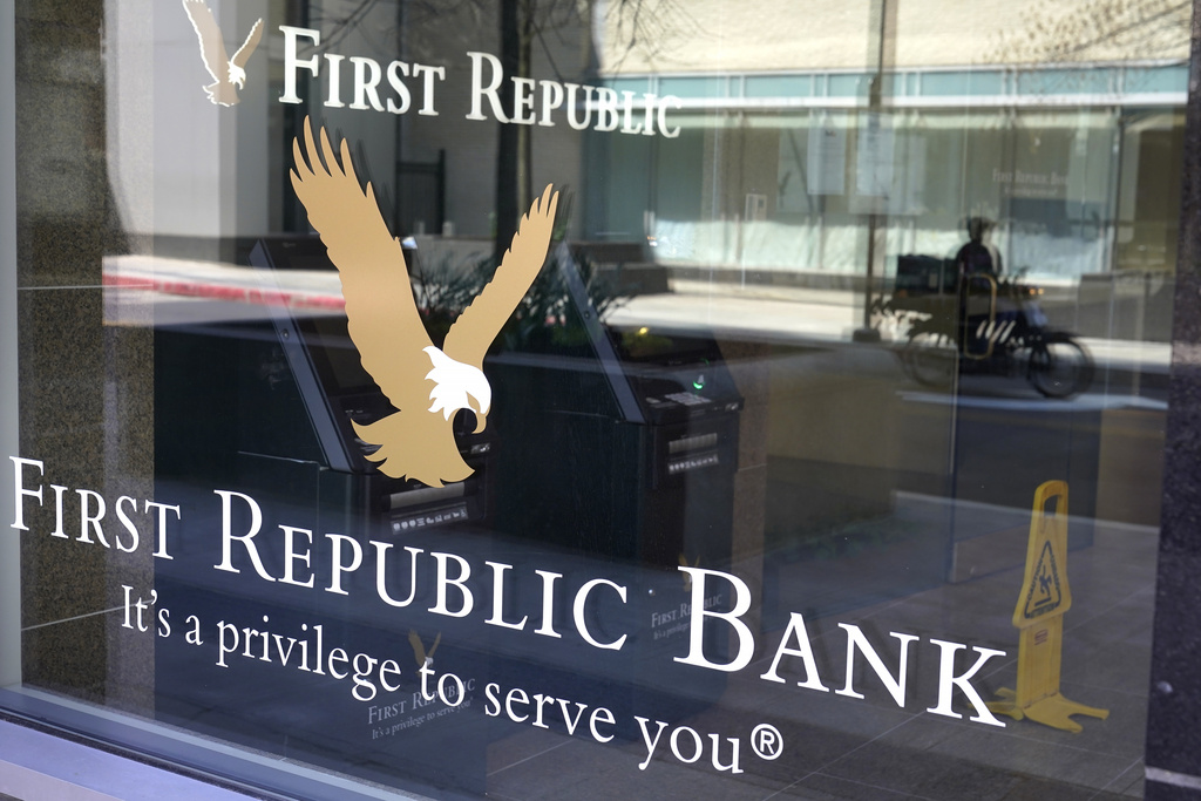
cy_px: 400
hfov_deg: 41.1
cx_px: 600
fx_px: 1601
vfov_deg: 28.1
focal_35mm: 48
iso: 640
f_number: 5.6
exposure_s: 1/320
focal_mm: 48
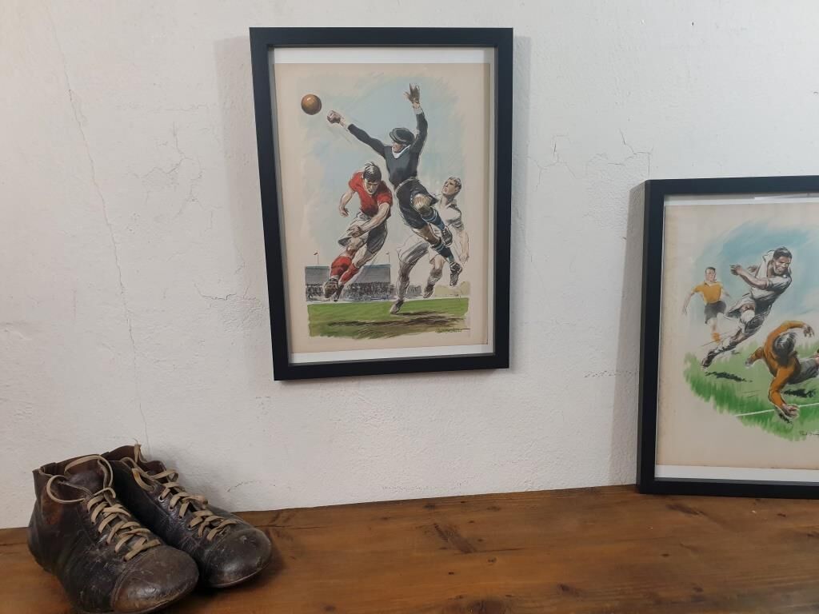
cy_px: 307
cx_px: 410
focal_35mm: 26
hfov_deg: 67.3
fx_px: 615
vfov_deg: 53.1
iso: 320
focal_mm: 4.3
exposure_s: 1/50
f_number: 2.4
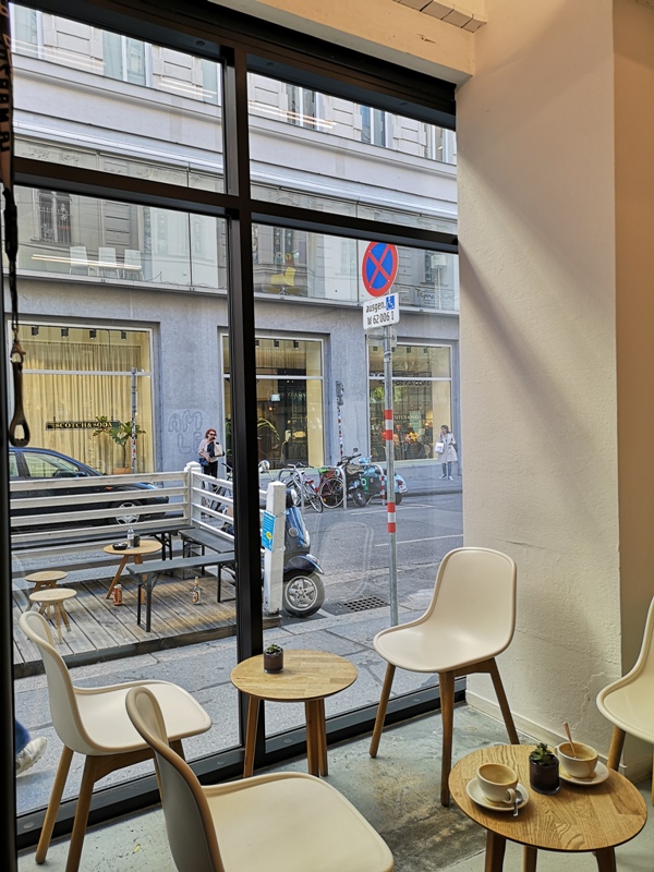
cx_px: 327
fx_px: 680
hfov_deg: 51.4
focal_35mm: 27
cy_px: 436
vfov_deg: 65.3
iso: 80
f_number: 1.8
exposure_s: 1/100
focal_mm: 3.95
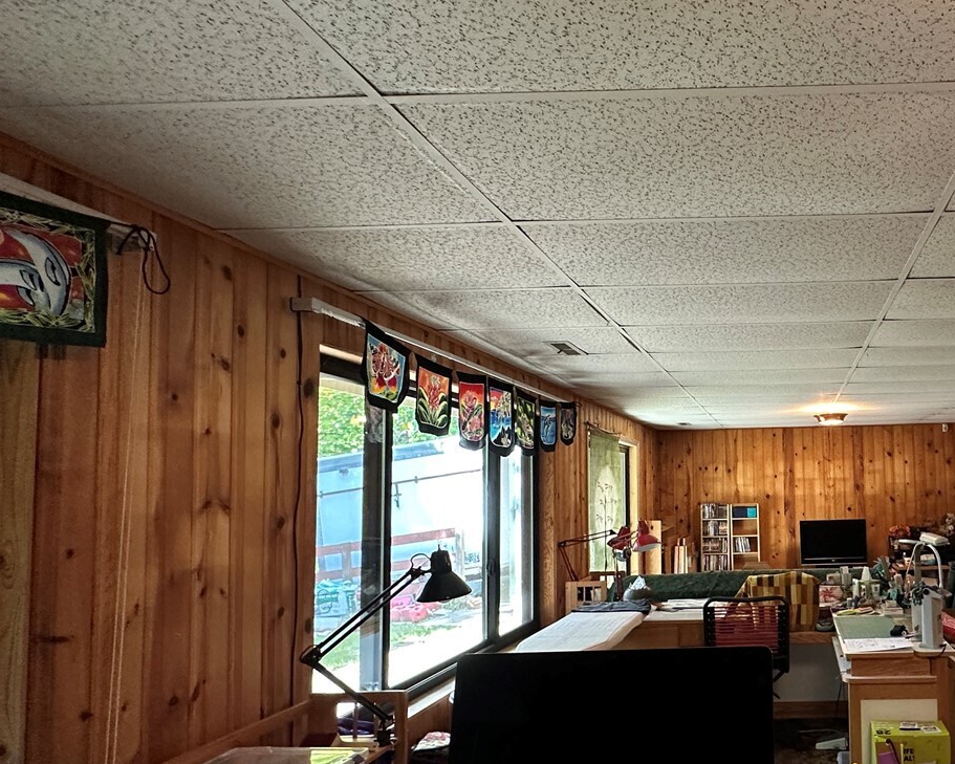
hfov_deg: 63.4
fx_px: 678
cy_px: 445
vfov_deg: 58.5
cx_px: 781
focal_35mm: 24
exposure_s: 1/60
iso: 320
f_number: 2.2
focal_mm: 2.22
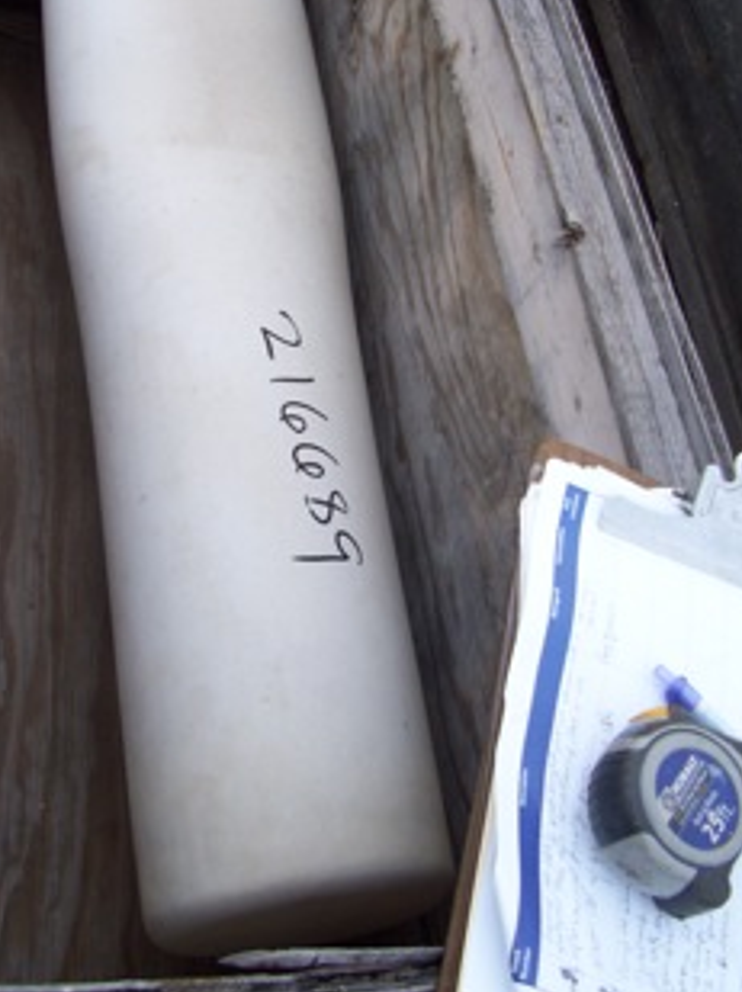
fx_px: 1346
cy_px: 348
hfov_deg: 30.6
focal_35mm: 47
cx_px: 244
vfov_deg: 40.1
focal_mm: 5.7
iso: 80
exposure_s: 1/125
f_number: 2.9
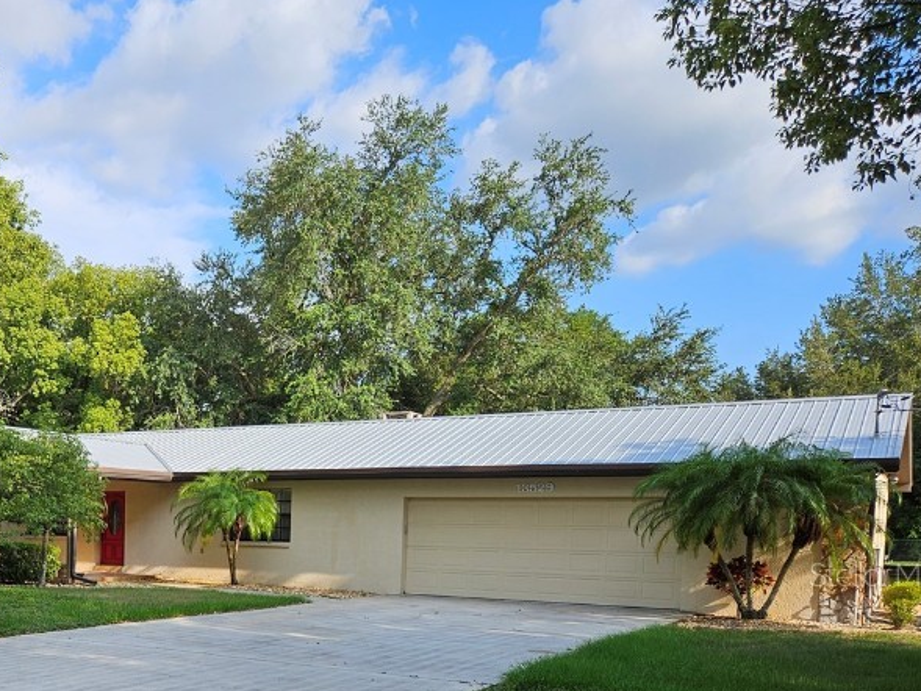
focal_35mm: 40
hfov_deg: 44.0
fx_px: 1064
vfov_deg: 34.6
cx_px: 156
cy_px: 574
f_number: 1.8
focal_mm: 5.4
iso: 25
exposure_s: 1/1024
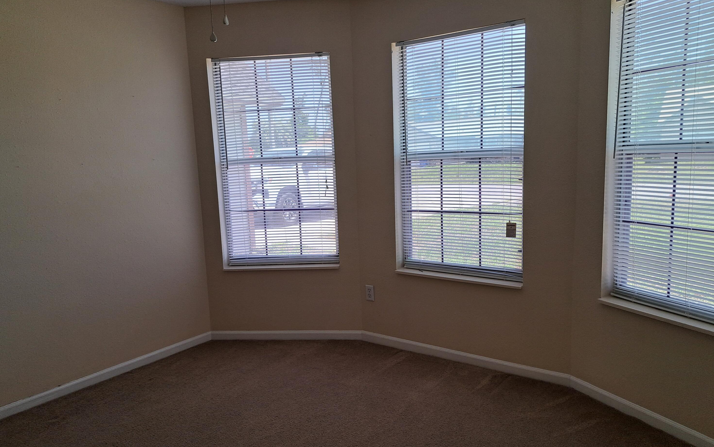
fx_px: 506
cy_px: 238
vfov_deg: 47.6
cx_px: 353
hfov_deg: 70.4
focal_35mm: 26
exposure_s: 1/146
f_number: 1.8
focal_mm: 5.23
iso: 50
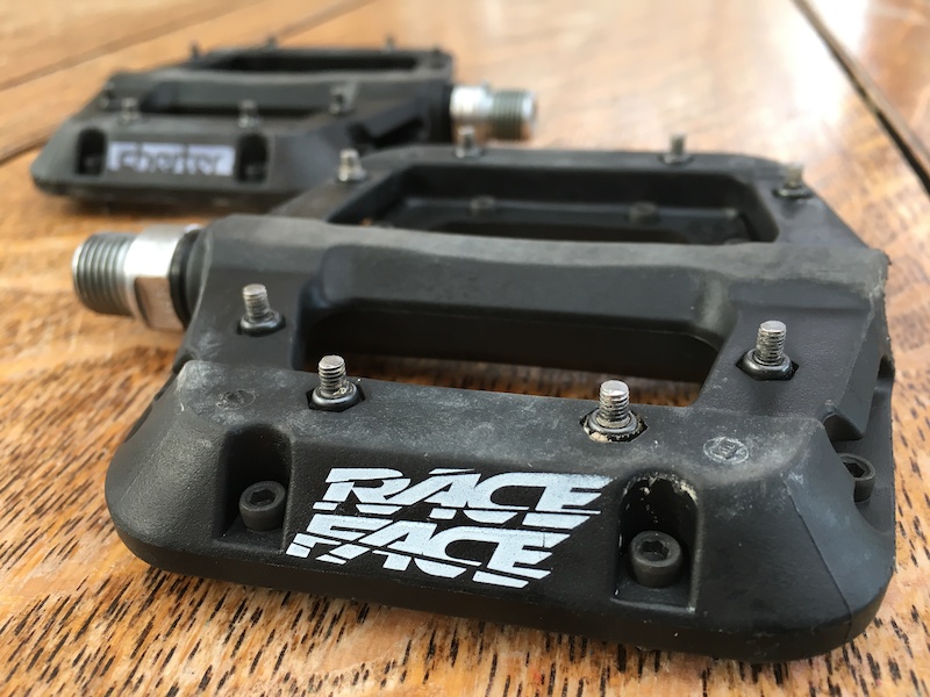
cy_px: 348
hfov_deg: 61.7
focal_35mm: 29
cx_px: 465
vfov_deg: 48.2
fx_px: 779
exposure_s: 1/33
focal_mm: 4.15
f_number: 2.2
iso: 25
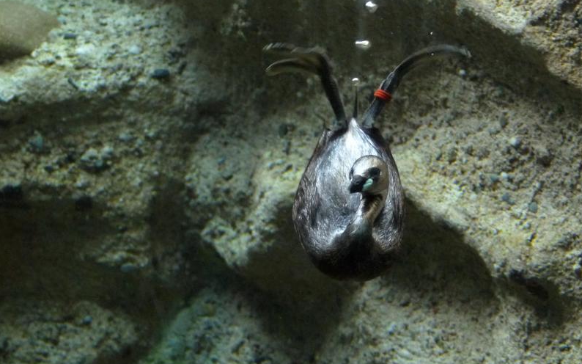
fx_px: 2236
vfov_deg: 9.3
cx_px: 292
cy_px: 181
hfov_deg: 14.8
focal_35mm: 141
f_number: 3.4
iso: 400
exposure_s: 1/160
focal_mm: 16.7
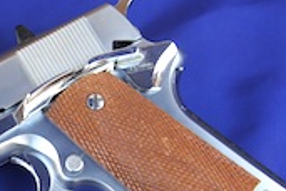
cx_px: 10
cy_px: 194
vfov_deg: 12.1
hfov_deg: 17.9
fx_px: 890
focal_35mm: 112
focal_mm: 32
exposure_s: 1/125
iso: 320
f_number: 5.6
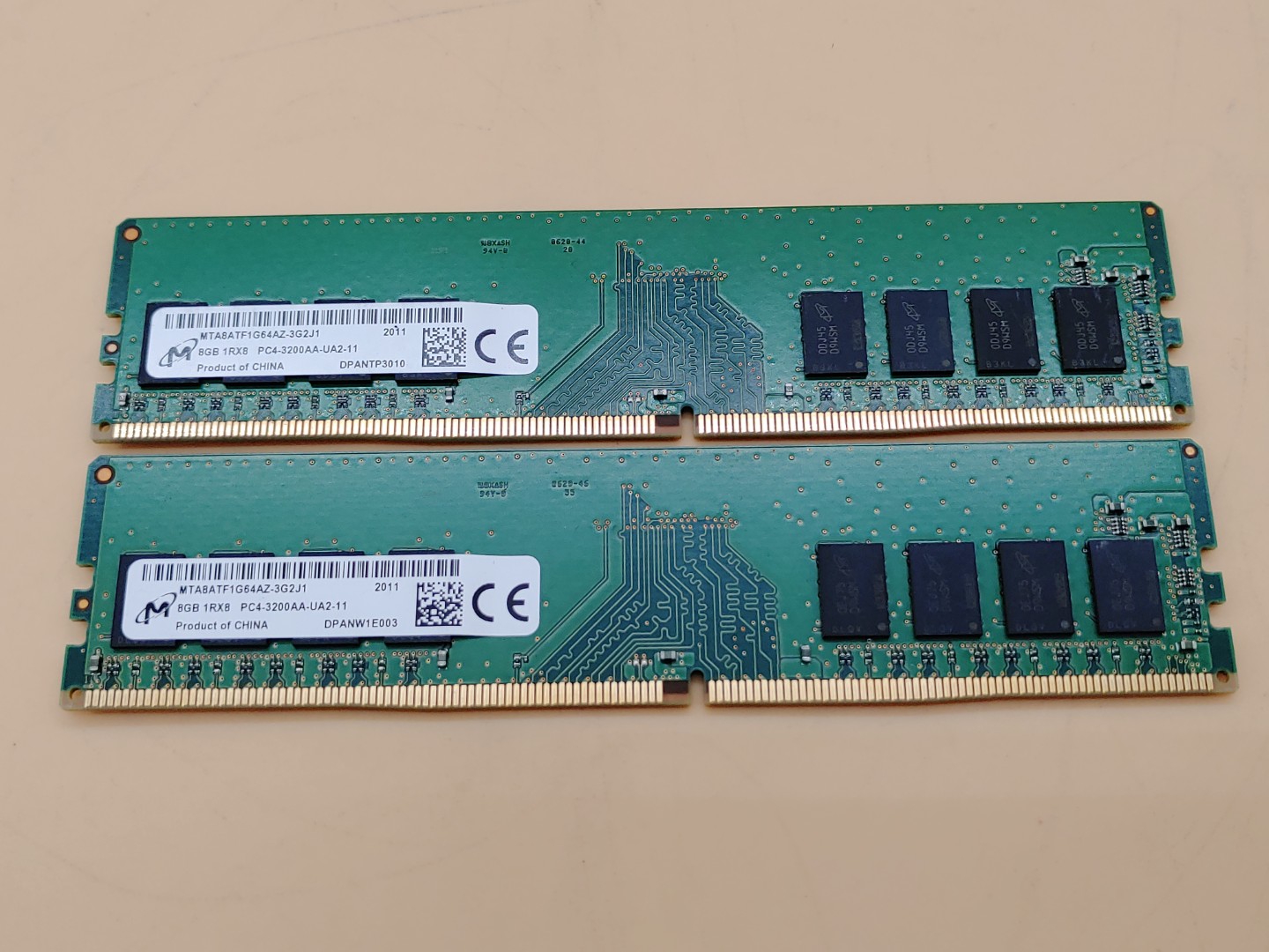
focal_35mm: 39
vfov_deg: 36.8
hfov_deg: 47.9
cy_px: 476
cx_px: 634
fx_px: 1430
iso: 50
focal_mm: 4.36
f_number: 1.8
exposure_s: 1/120
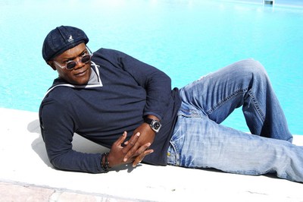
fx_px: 454
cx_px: 152
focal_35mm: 54
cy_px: 101
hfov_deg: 36.9
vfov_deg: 25.0
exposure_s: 1/1500
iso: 400
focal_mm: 36
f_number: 9.5
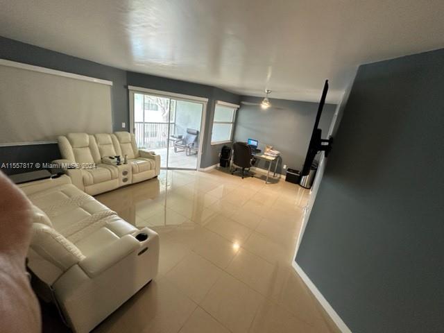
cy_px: 166
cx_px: 222
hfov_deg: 102.1
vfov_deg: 85.7
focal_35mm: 14
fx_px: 180
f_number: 2.2
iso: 200
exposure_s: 1/60
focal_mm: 2.22
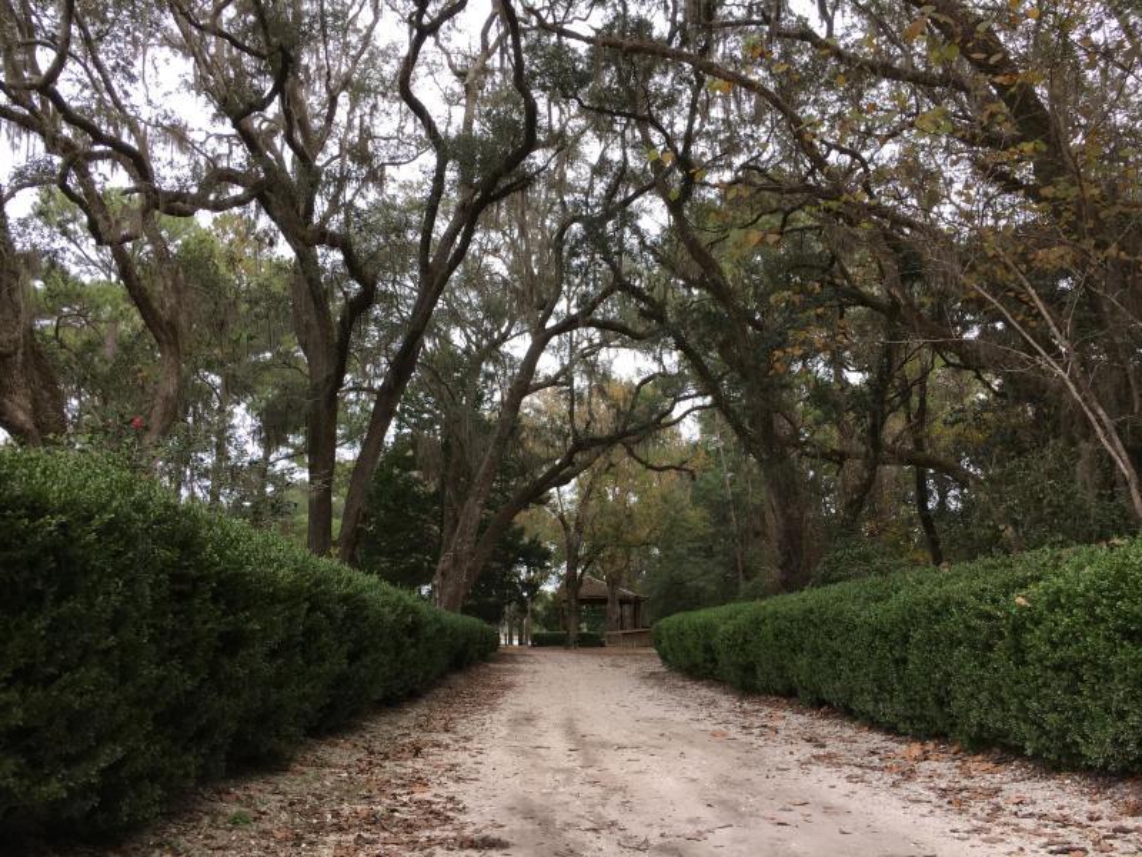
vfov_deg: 48.2
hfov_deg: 61.7
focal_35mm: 29
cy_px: 428
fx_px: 957
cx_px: 571
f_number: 2.2
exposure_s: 1/322
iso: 25
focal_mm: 4.15
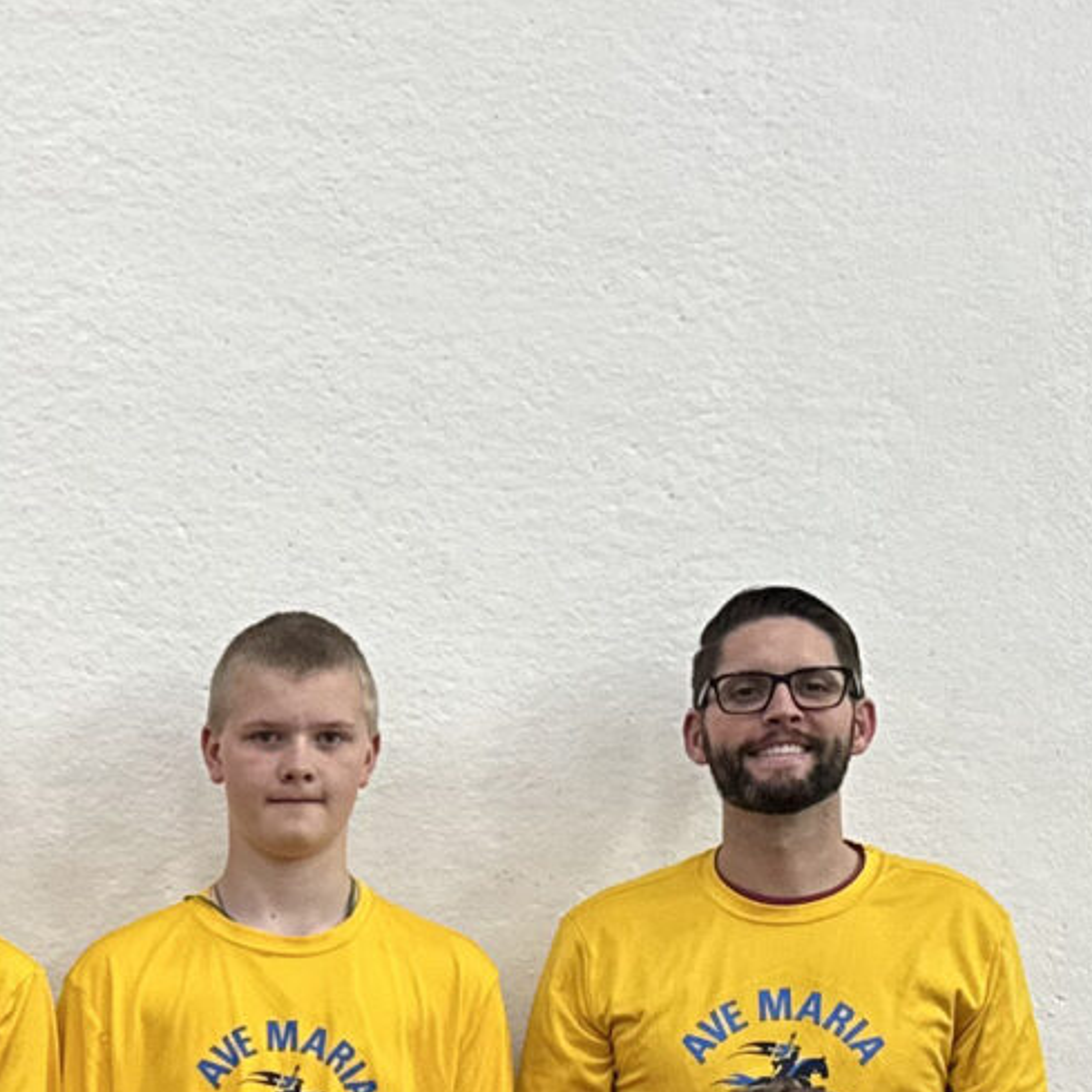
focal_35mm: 111
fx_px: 3962
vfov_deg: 14.9
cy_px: 1476
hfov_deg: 15.1
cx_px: -217
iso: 200
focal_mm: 6.86
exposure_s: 1/120
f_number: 1.78
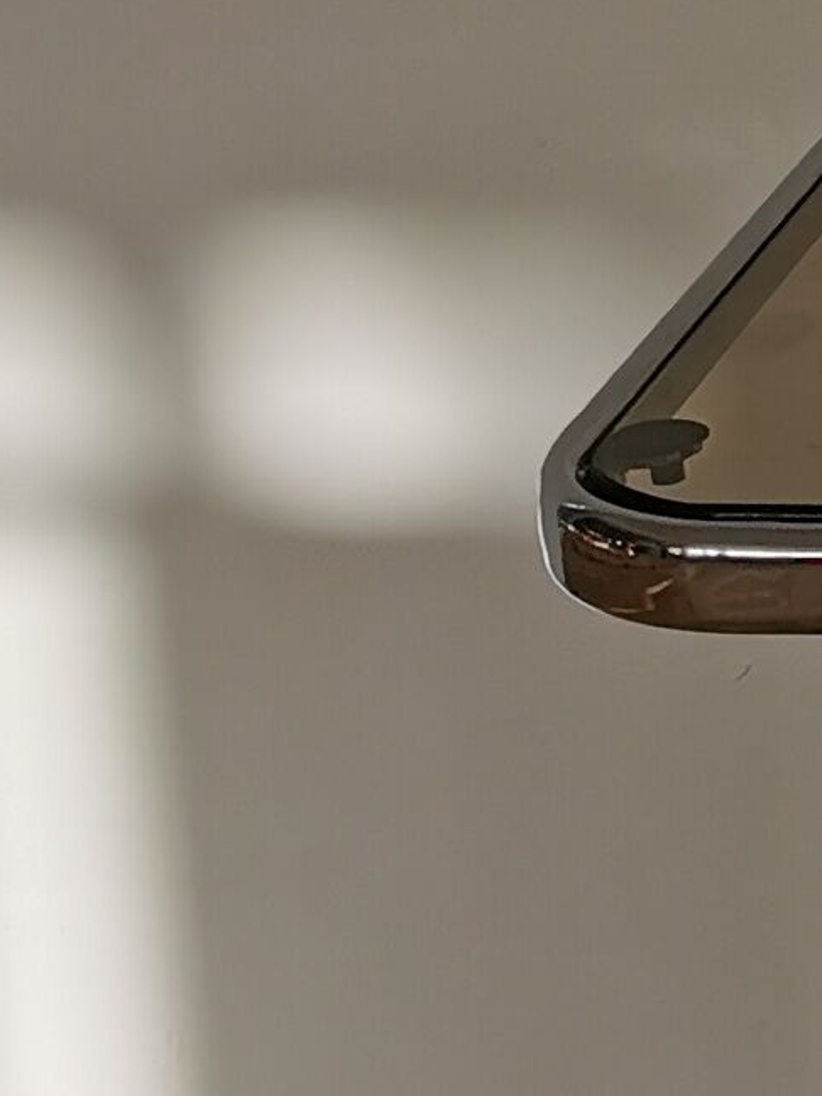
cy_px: -134
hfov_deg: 8.9
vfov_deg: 12.7
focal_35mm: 152
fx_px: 4813
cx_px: 1898
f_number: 1.6
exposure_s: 1/684
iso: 50
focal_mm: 5.56
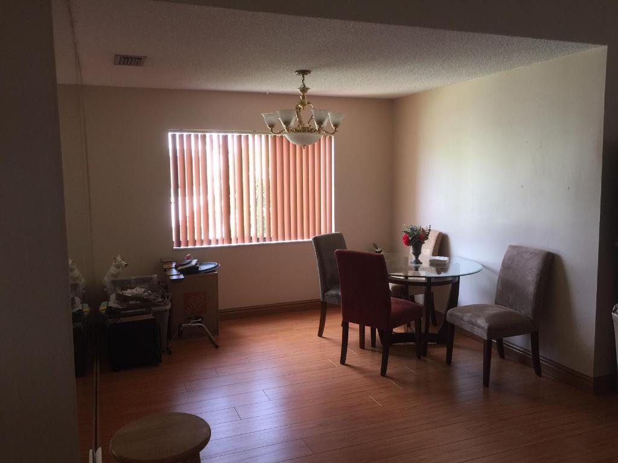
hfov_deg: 61.7
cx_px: 309
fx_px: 518
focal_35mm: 29
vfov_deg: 48.2
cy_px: 232
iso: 32
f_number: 2.2
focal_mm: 4.15
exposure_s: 1/40
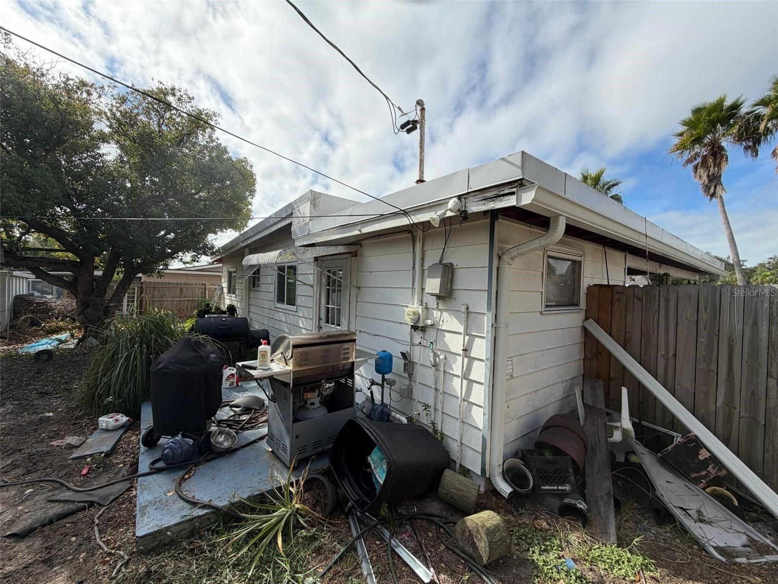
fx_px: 315
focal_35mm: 14
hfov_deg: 102.1
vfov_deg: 85.7
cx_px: 389
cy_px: 292
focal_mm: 2.22
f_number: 2.2
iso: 20
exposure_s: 1/1017
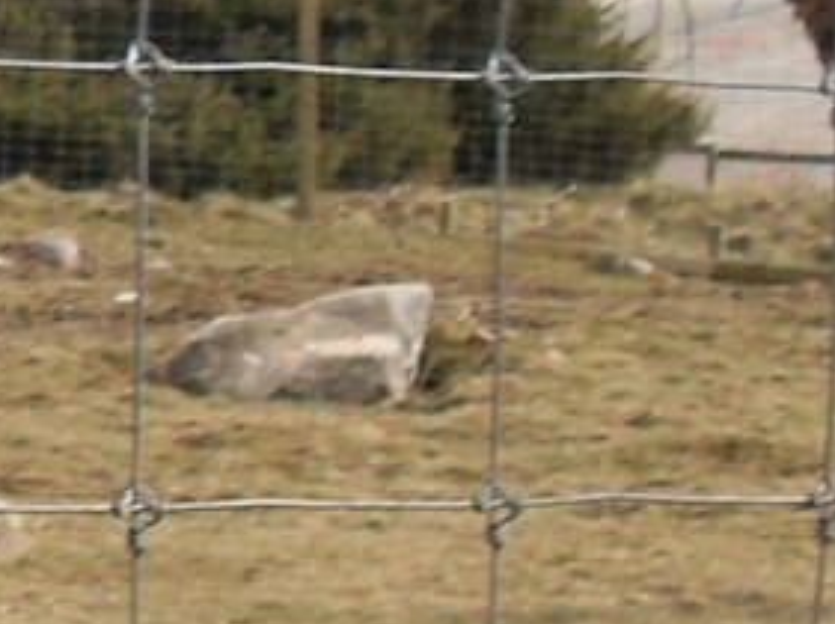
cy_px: 59
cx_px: -446
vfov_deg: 7.0
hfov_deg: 9.1
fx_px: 5083
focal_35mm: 211
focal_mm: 6.3
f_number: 8.9
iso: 80
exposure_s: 1/60
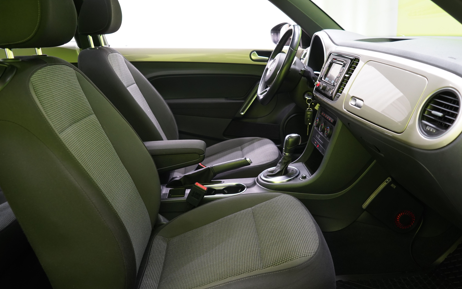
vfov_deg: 41.8
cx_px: 229
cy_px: 129
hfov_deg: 62.9
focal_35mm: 30
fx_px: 378
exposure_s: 1/20
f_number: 5
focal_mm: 28
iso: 1600
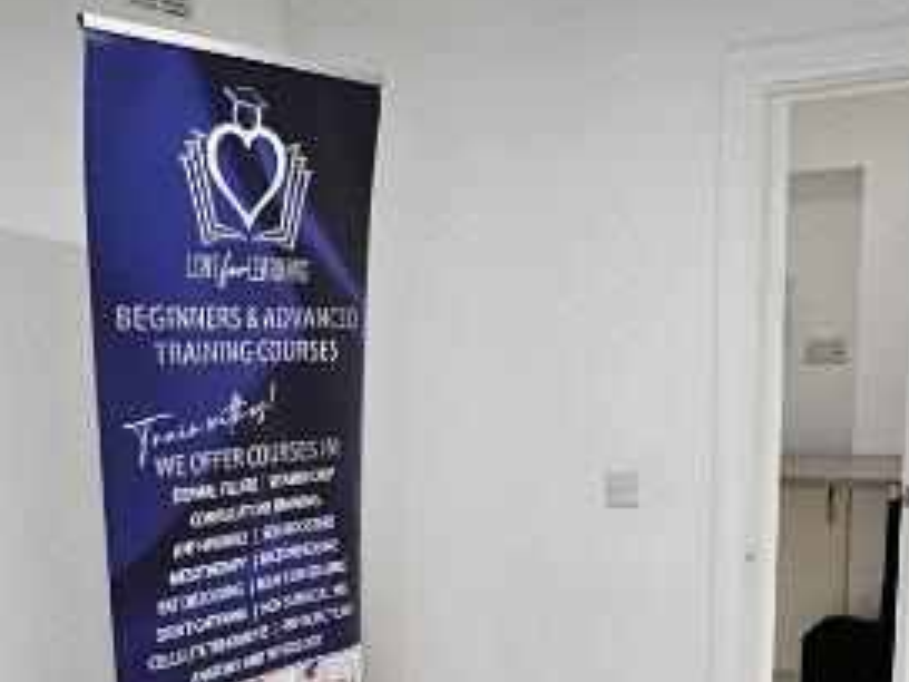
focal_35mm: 49
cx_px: 371
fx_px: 1287
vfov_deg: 28.0
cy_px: 669
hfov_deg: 38.8
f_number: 2.2
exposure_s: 1/50
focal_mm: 2.2
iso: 200
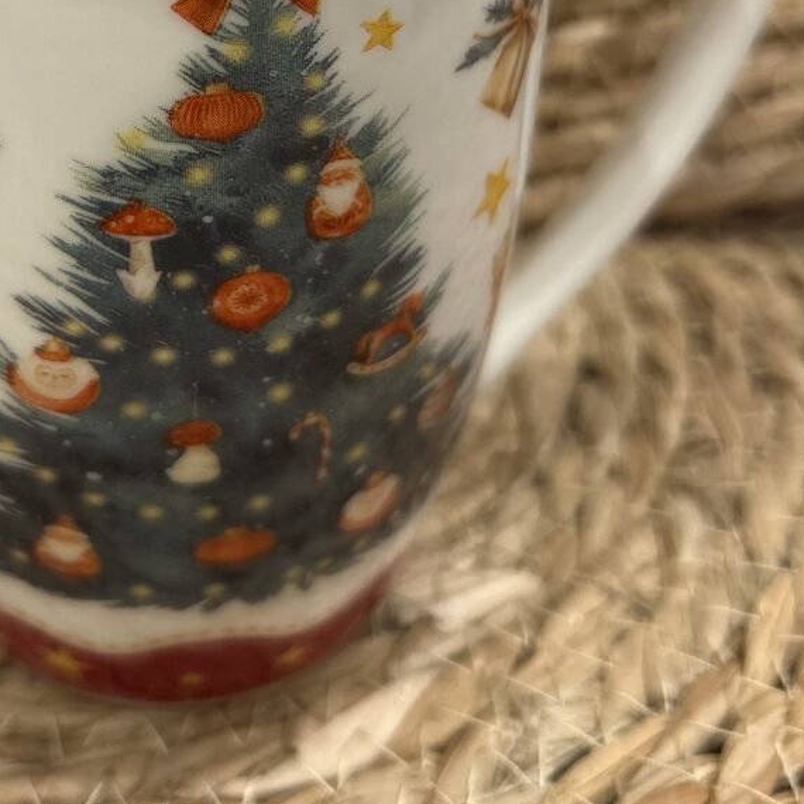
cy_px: 72
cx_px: 224
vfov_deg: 29.7
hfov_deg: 30.7
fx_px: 1445
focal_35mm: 55
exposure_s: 1/50
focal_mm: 5.7
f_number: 1.5
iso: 125
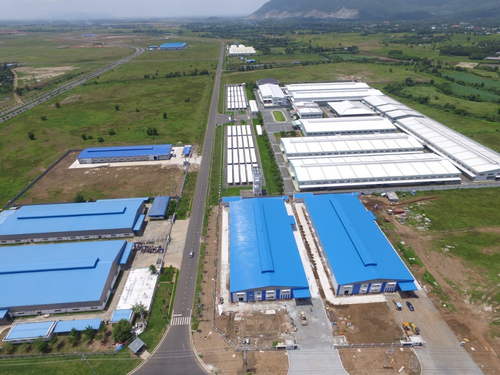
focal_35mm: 20
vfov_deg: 66.0
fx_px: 289
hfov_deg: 81.7
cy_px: 188
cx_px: 250
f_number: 2.8
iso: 100
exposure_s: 1/1337
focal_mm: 3.61
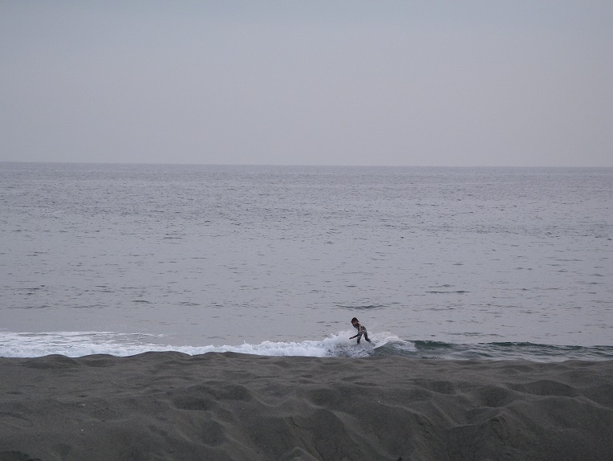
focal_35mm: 187
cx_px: 306
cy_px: 230
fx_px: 3314
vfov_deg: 8.0
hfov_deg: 10.6
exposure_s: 1/125
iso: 200
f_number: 5
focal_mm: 39
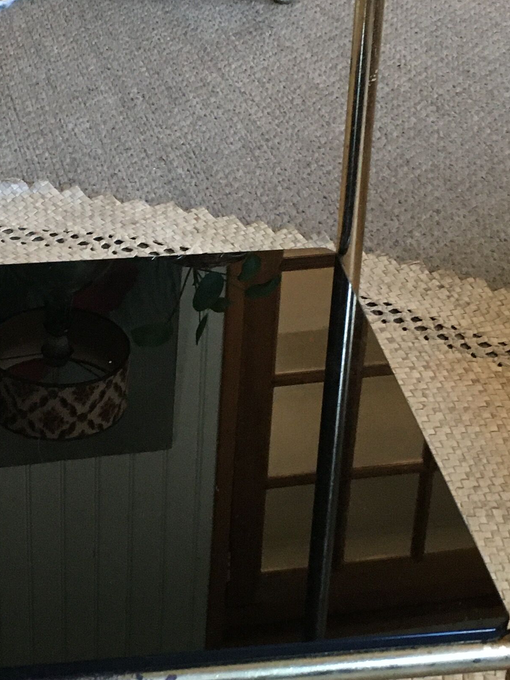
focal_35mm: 73
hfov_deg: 20.0
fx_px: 1434
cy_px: 284
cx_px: 135
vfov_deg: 26.6
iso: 200
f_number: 2.2
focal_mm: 4.15
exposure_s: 1/25
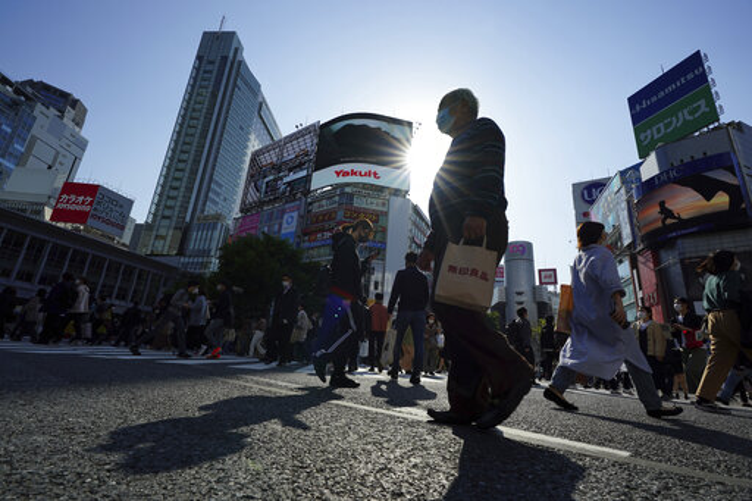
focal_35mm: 16
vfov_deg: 73.7
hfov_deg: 96.8
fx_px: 334
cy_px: 250
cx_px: 376
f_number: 9
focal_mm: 16
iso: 100
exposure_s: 1/400
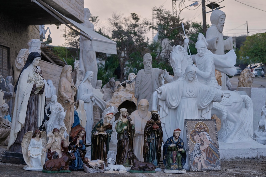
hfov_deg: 19.8
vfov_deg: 13.3
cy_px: 88
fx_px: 761
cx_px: 133
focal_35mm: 103
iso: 400
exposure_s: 1/640
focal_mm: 103
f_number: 4.5
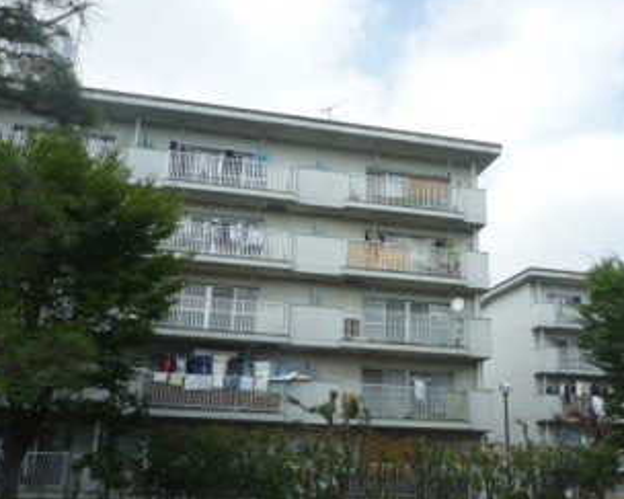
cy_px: 283
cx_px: 365
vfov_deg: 41.1
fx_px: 665
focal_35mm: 36
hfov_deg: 50.1
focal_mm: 4.9
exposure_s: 1/800
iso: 100
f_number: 3.3
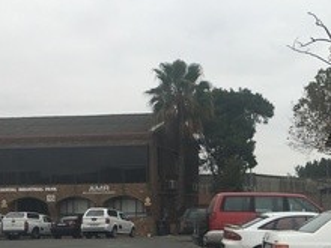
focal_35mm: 66
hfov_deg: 28.4
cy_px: 199
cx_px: 292
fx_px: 631
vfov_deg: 22.0
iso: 25
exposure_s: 1/381
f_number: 2.2
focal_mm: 4.15
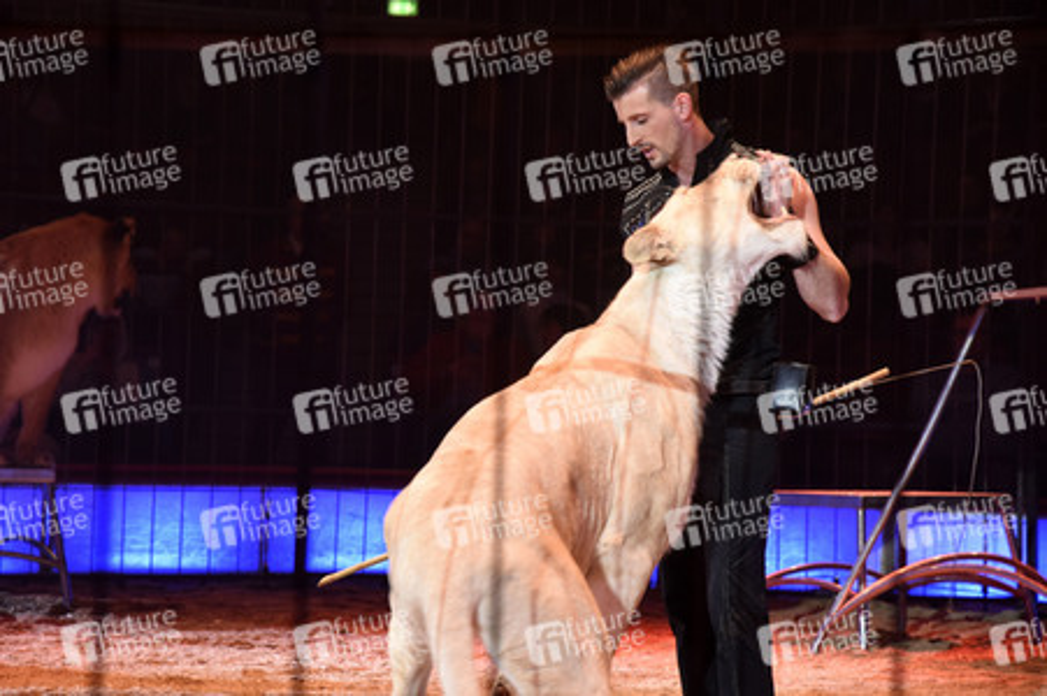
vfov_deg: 13.0
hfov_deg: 19.5
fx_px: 3051
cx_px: 524
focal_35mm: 105
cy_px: 348
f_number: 6.3
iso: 2500
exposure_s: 1/60
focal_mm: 105
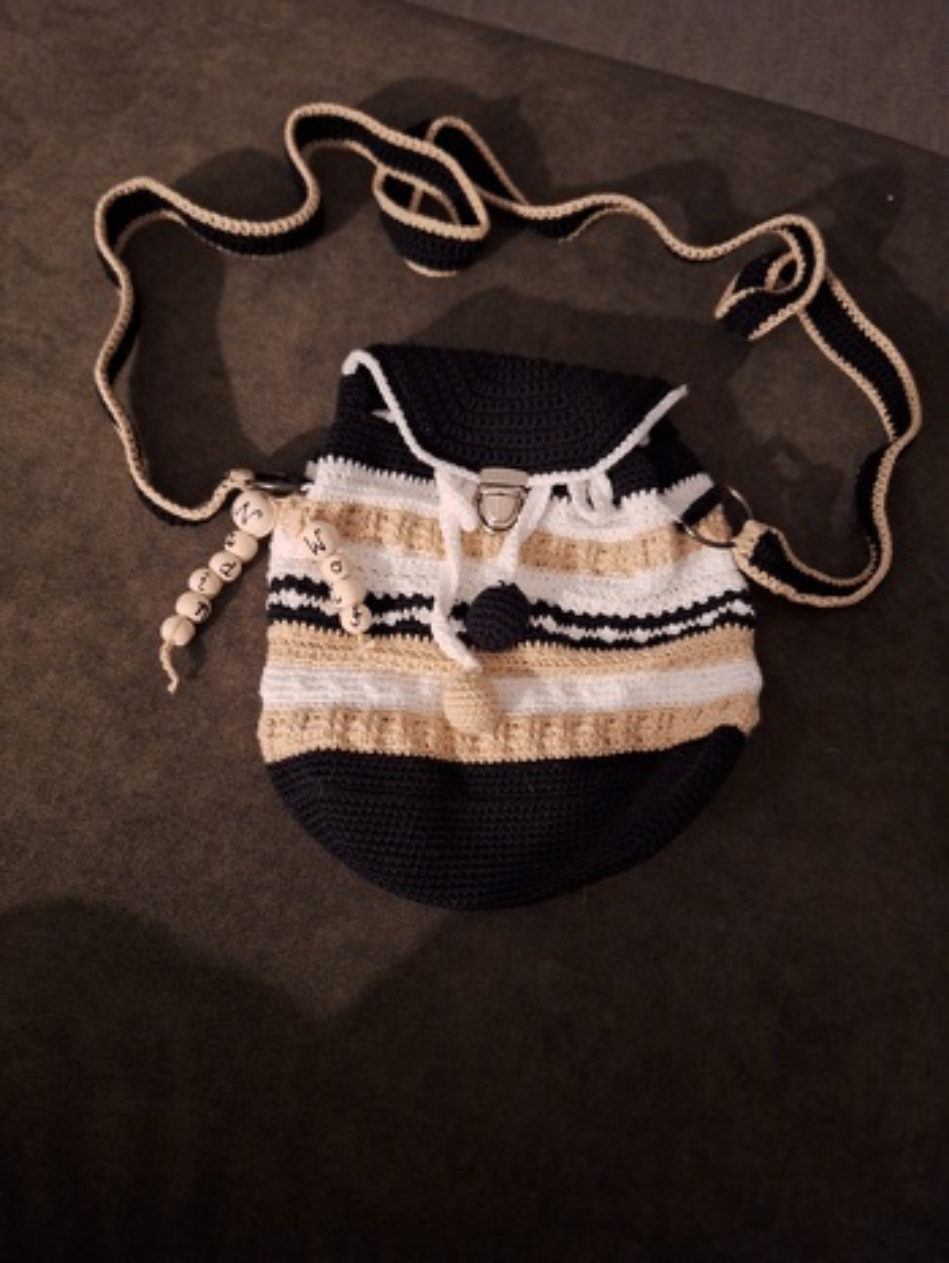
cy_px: 632
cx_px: 474
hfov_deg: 58.9
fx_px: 840
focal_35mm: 23
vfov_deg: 73.9
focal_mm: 5.54
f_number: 1.8
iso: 500
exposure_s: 1/20
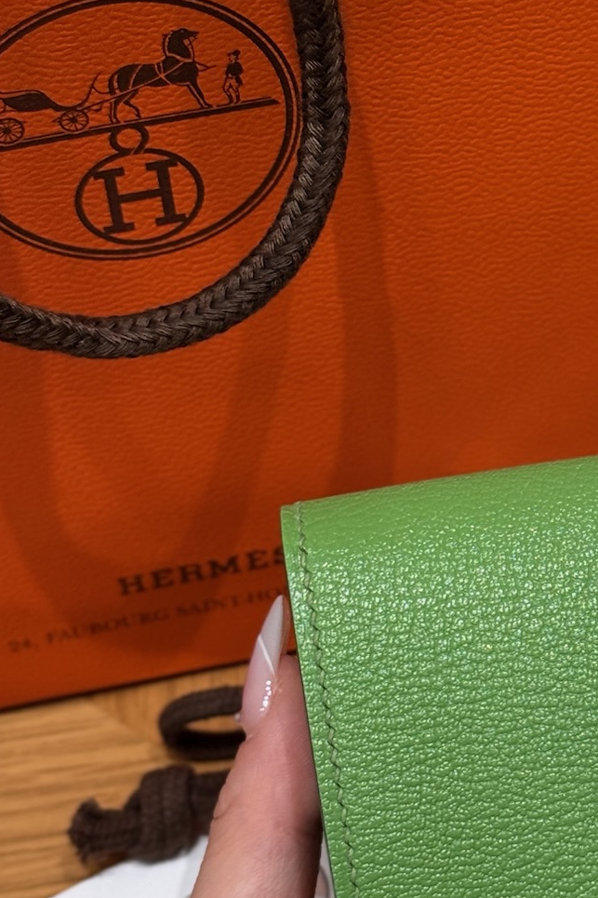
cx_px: 710
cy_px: 659
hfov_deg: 12.6
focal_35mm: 106
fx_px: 2642
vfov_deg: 19.2
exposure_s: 1/121
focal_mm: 6.76
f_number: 1.78
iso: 80
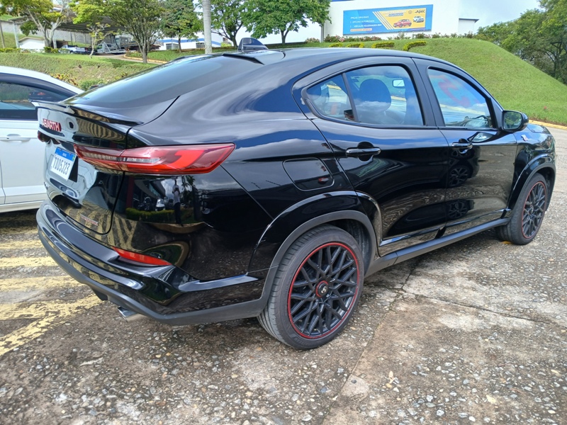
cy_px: 212
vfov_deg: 53.1
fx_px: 426
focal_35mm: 26
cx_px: 284
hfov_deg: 67.3
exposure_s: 1/120
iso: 20
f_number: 1.8
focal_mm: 3.98
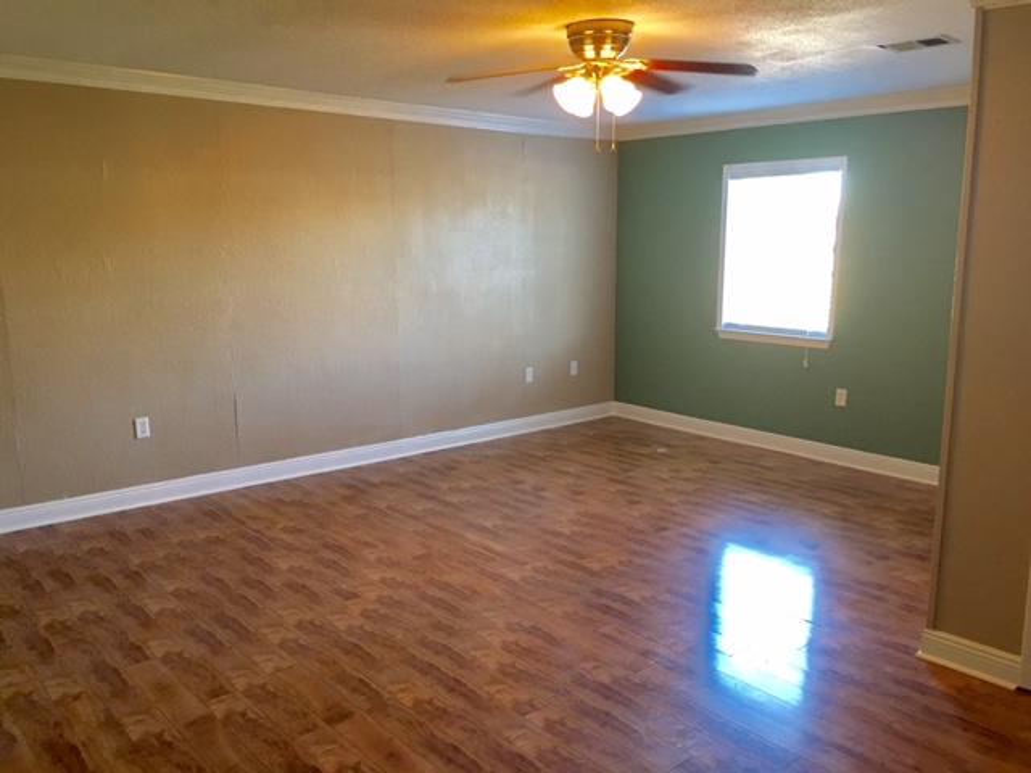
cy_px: 386
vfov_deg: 48.2
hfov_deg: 61.7
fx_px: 864
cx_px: 516
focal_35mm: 29
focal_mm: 4.15
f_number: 2.2
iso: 64
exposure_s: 1/15
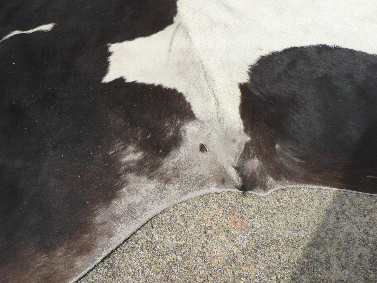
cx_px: 188
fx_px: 392
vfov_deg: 39.7
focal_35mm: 36
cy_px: 142
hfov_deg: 51.4
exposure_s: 1/500
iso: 80
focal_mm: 6
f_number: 3.2
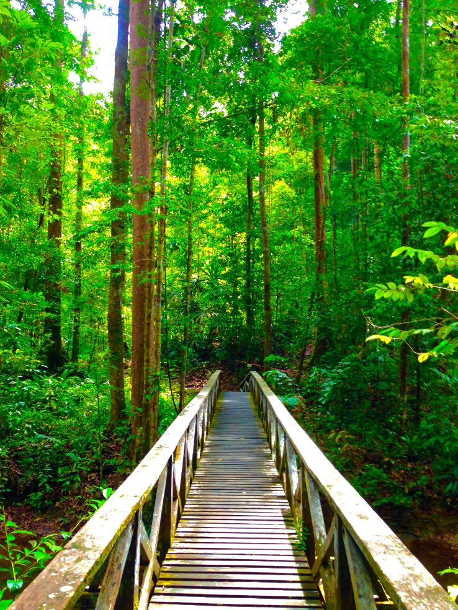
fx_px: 582
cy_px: 305
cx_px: 229
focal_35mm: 33
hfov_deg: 42.9
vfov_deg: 55.4
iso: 80
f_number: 2.4
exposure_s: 1/40
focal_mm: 4.13
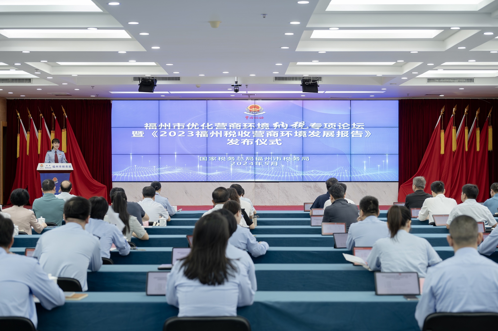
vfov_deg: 19.4
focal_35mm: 70
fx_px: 968
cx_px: 249
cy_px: 166
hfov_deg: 28.9
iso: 450
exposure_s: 1/60
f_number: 4
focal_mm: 70
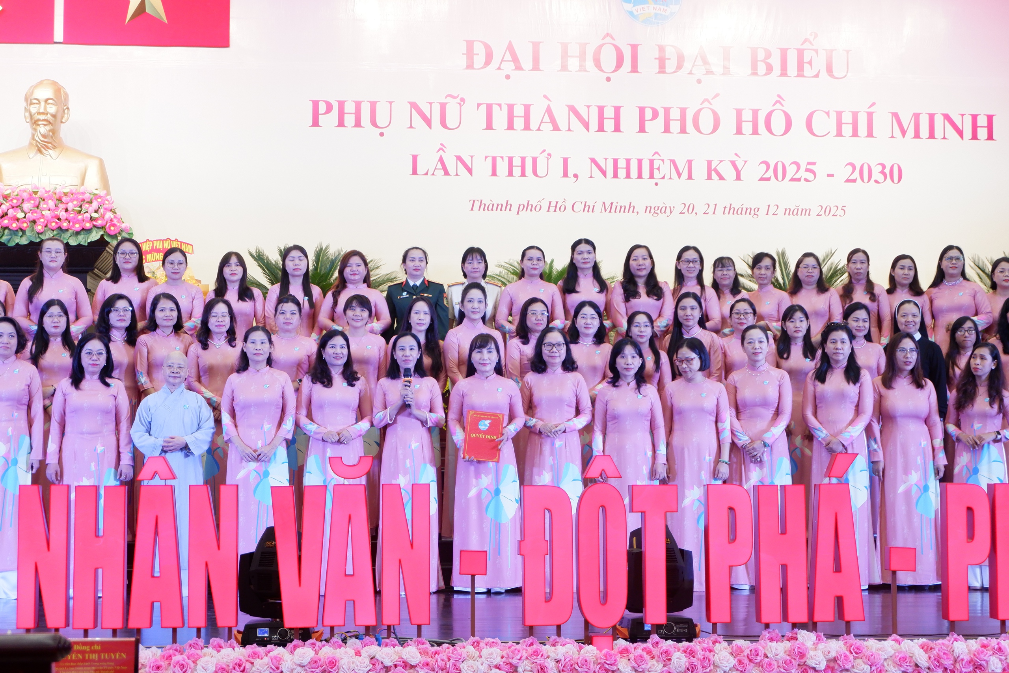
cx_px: 504
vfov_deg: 22.6
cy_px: 336
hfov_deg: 33.4
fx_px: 1682
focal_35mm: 60
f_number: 5.3
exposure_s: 1/85
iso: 1000
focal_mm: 40.2
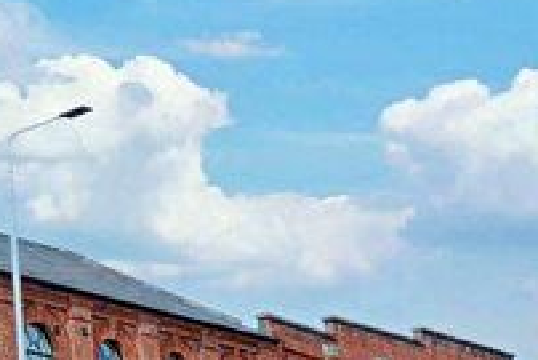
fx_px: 1555
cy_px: 369
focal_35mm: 104
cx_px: -274
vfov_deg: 13.0
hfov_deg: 17.6
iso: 100
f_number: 8
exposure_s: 1/250
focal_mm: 20
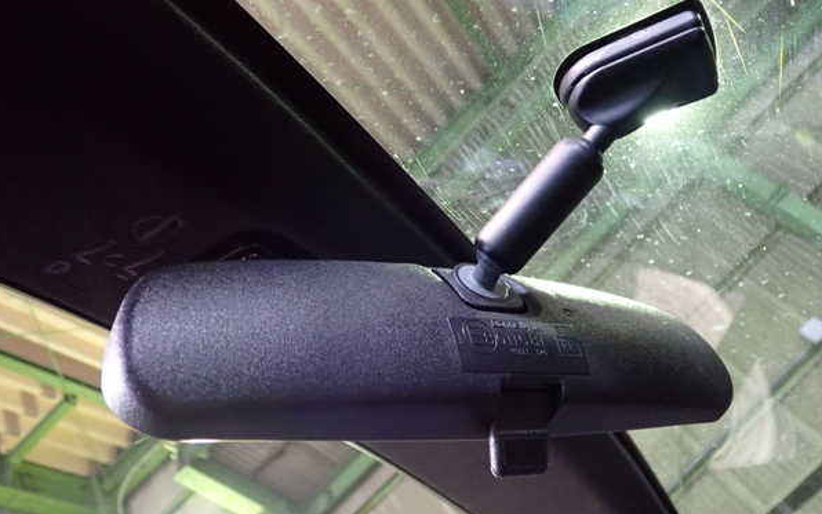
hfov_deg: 59.6
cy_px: 255
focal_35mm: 32
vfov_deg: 39.5
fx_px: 717
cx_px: 410
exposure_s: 1/20
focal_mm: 5.4
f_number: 2.3
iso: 800
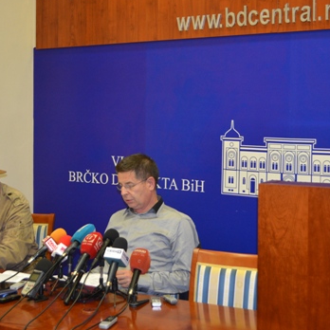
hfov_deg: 28.1
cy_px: 129
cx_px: 144
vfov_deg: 28.1
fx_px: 658
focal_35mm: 61
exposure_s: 1/60
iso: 720
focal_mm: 26
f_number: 4.2
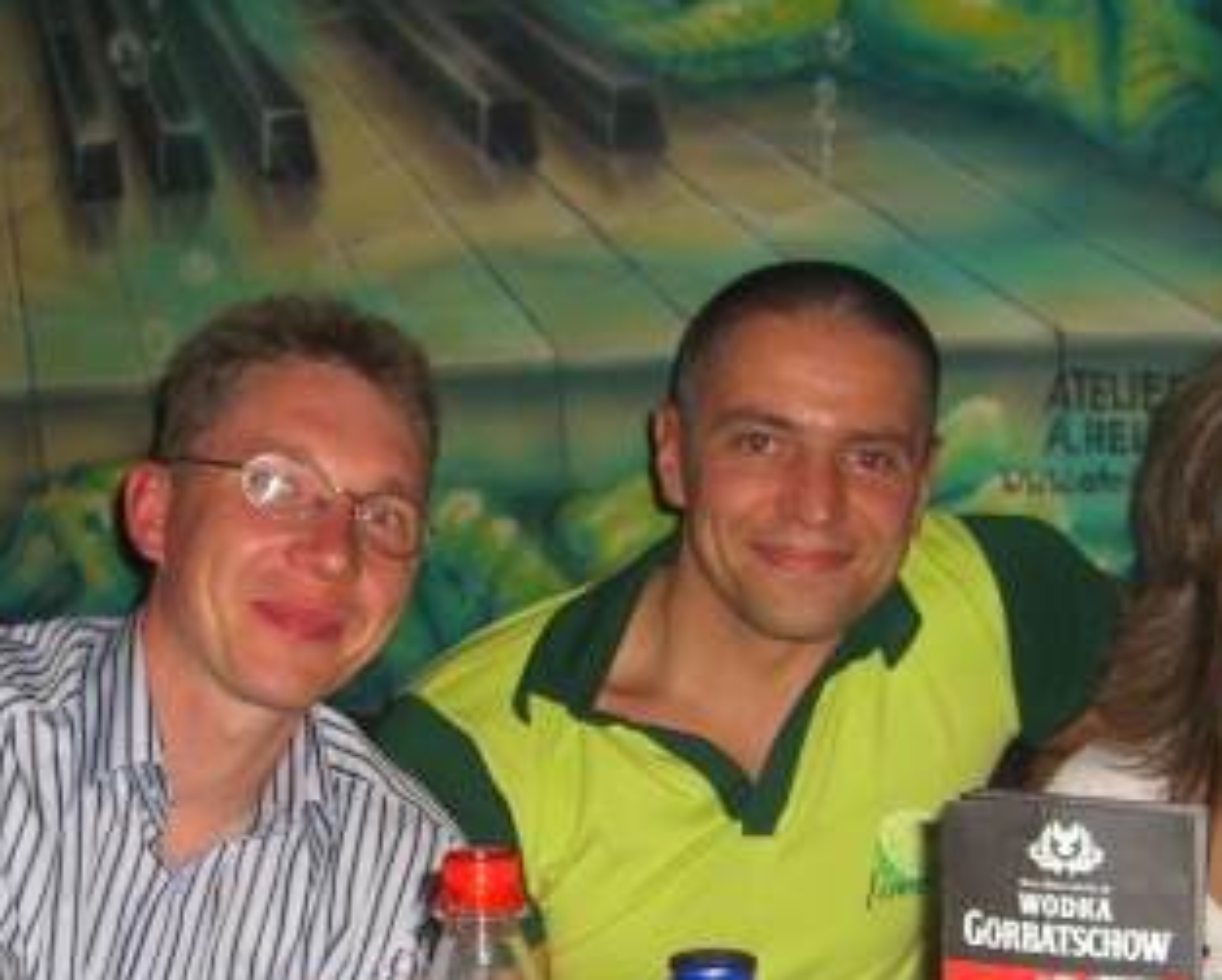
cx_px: 508
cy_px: 836
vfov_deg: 21.2
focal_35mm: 71
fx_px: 2570
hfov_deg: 26.7
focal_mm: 7.9
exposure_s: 1/60
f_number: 2.8
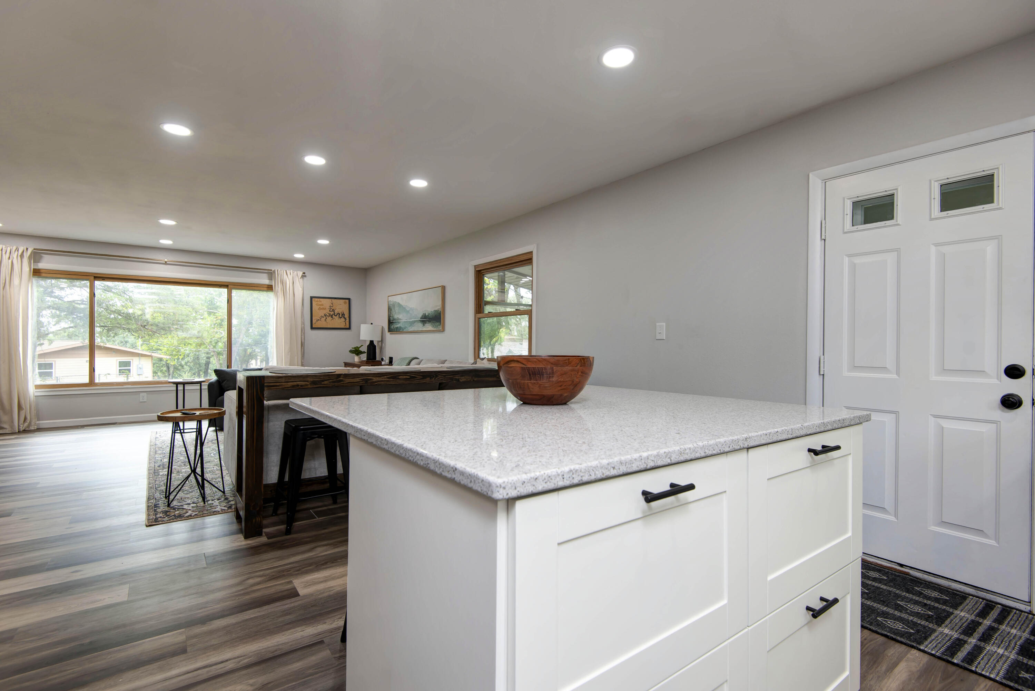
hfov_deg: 96.7
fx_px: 460
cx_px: 518
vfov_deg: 73.8
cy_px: 346
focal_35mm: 16
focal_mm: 16
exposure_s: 1/10
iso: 125
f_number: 6.3
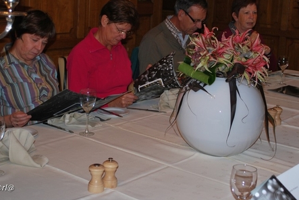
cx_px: 171
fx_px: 540
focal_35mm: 65
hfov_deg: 30.9
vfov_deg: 20.9
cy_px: 65
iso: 200
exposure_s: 1/60
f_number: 5
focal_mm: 32
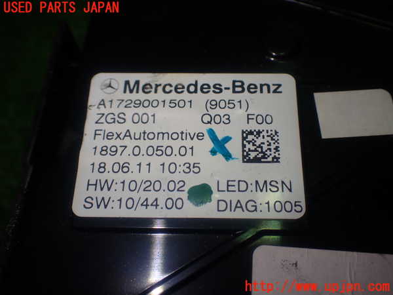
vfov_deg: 37.7
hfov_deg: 49.0
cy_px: 148
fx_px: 431
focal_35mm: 38
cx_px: 196
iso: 100
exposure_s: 1/100
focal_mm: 6.83
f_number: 2.7
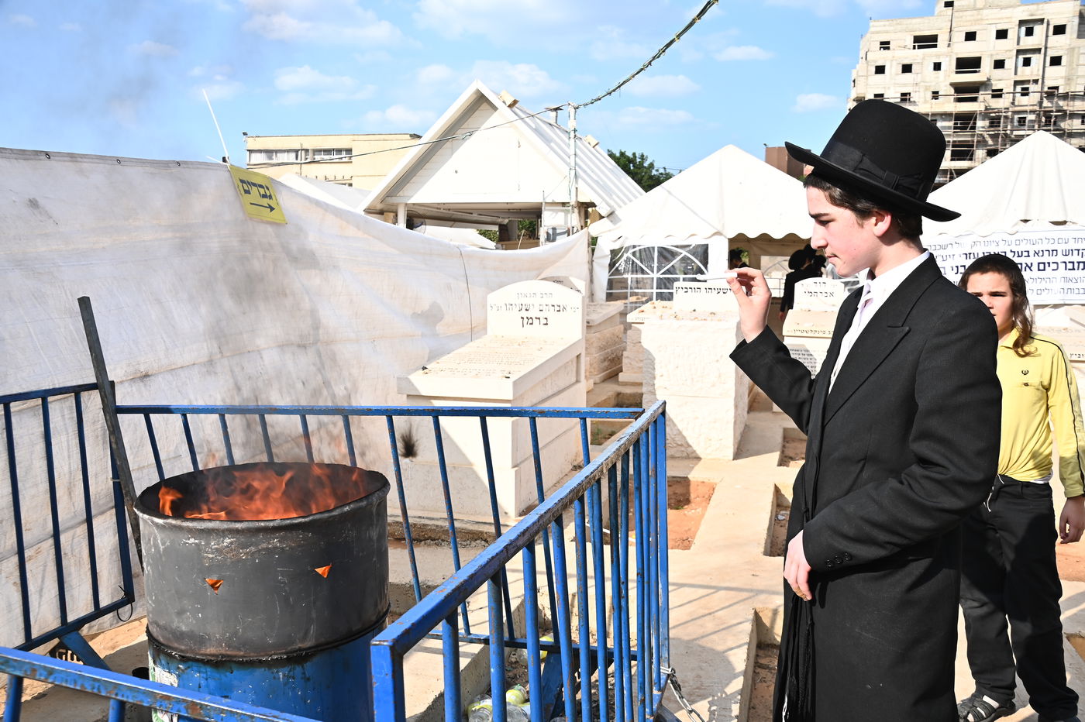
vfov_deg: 38.8
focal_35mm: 34
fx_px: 1024
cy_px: 361
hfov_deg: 55.8
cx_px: 542
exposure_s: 1/160
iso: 160
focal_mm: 34
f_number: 13
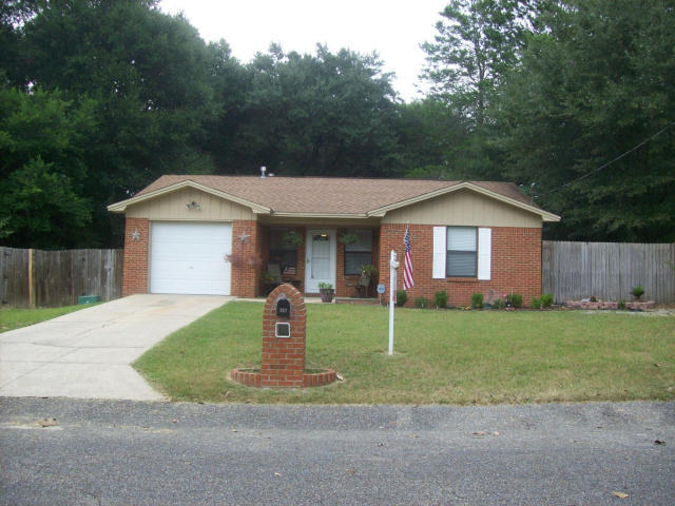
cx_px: 338
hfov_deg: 51.4
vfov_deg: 39.7
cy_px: 253
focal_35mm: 36
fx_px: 702
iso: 80
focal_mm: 6
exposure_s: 1/113
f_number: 2.7
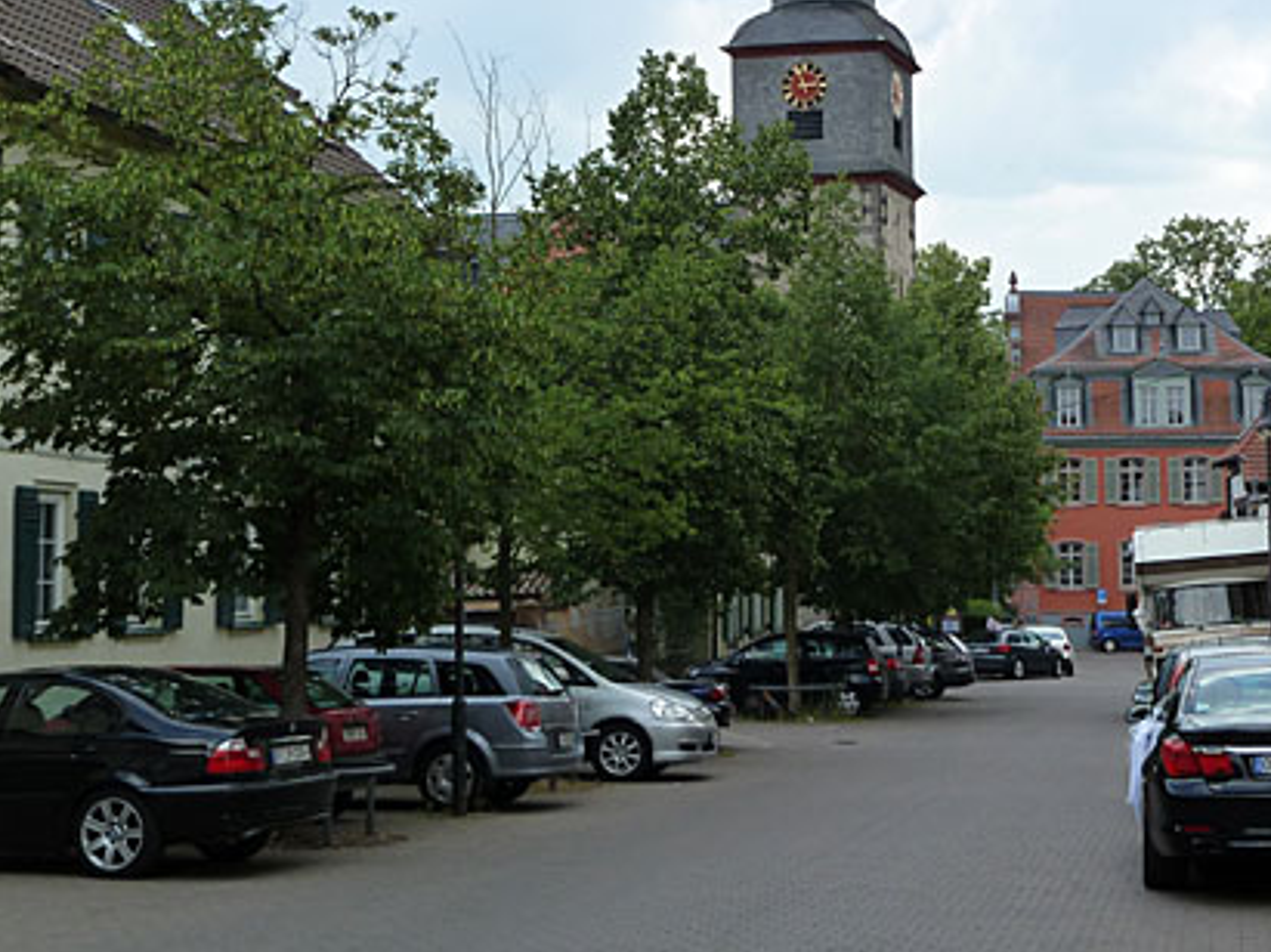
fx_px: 2790
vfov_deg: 19.3
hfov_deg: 25.6
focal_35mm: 76
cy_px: 315
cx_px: 801
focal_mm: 8.5
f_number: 3.8
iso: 125
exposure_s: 1/320
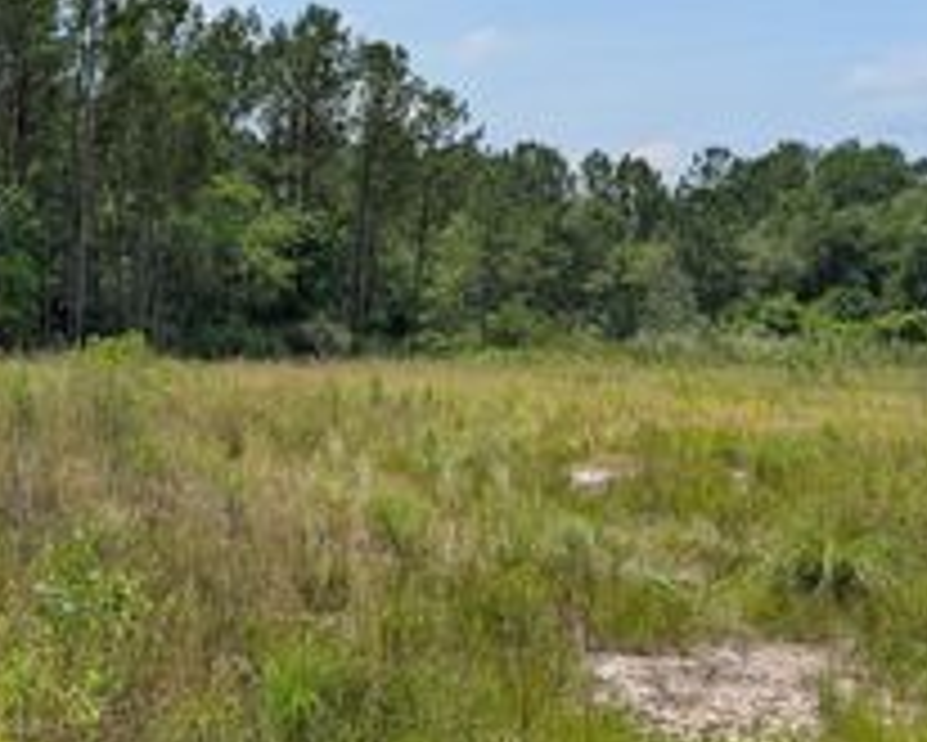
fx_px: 1565
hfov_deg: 30.6
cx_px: 0
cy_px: 310
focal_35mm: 57
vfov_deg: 26.7
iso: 22
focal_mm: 6.9
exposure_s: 1/1323
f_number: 1.68
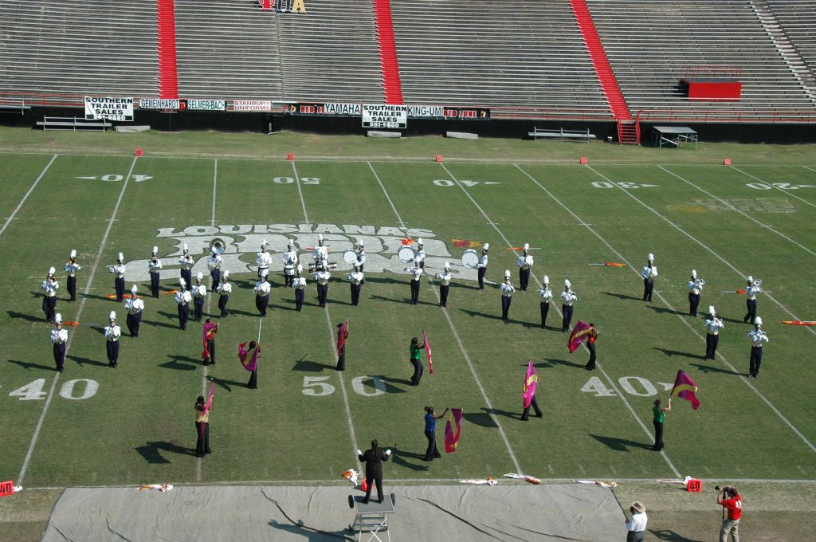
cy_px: 271
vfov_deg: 22.6
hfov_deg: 33.4
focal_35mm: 60
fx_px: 1358
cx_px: 408
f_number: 10
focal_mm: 40
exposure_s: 1/320
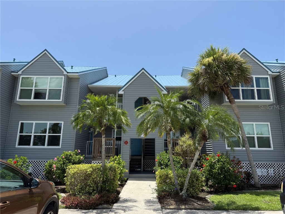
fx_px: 198
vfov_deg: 56.8
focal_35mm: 24
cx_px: 142
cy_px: 107
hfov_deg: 71.6
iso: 80
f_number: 1.78
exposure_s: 1/3584
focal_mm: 6.76
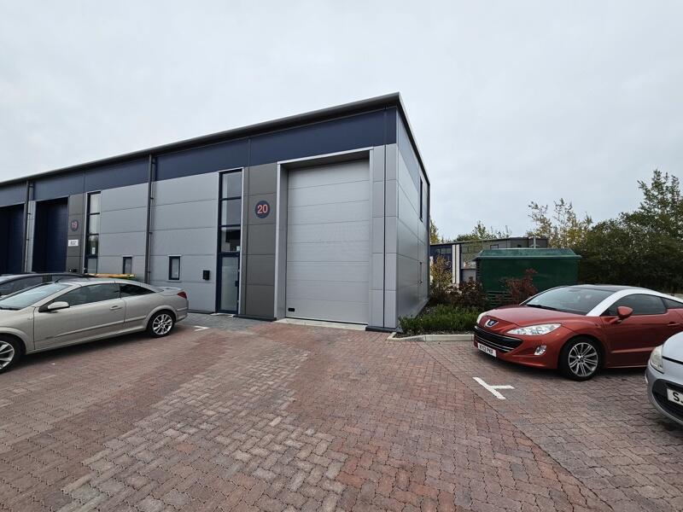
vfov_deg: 89.9
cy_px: 256
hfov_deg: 106.2
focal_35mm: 13
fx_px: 256
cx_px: 342
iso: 50
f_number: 2.2
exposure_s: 1/1199
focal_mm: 2.2
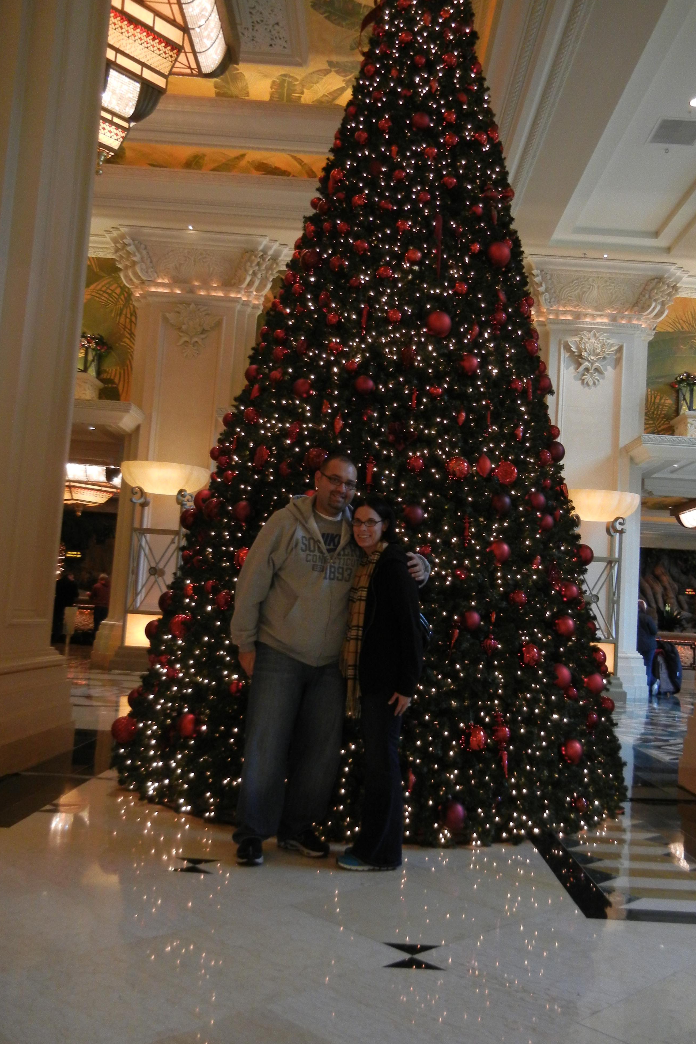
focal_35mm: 32
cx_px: 379
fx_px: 928
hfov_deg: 41.1
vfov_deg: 58.7
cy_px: 519
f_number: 3.5
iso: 400
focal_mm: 5.4
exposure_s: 1/24.6
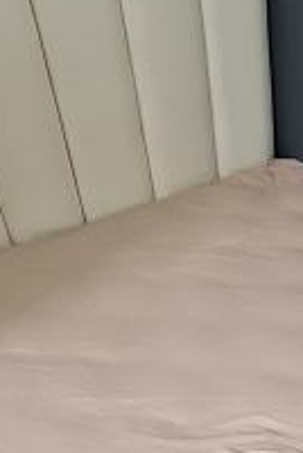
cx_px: 278
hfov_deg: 24.4
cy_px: 575
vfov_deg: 30.0
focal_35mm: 54
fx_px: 679
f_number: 2.2
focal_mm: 1.74
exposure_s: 1/50
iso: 200
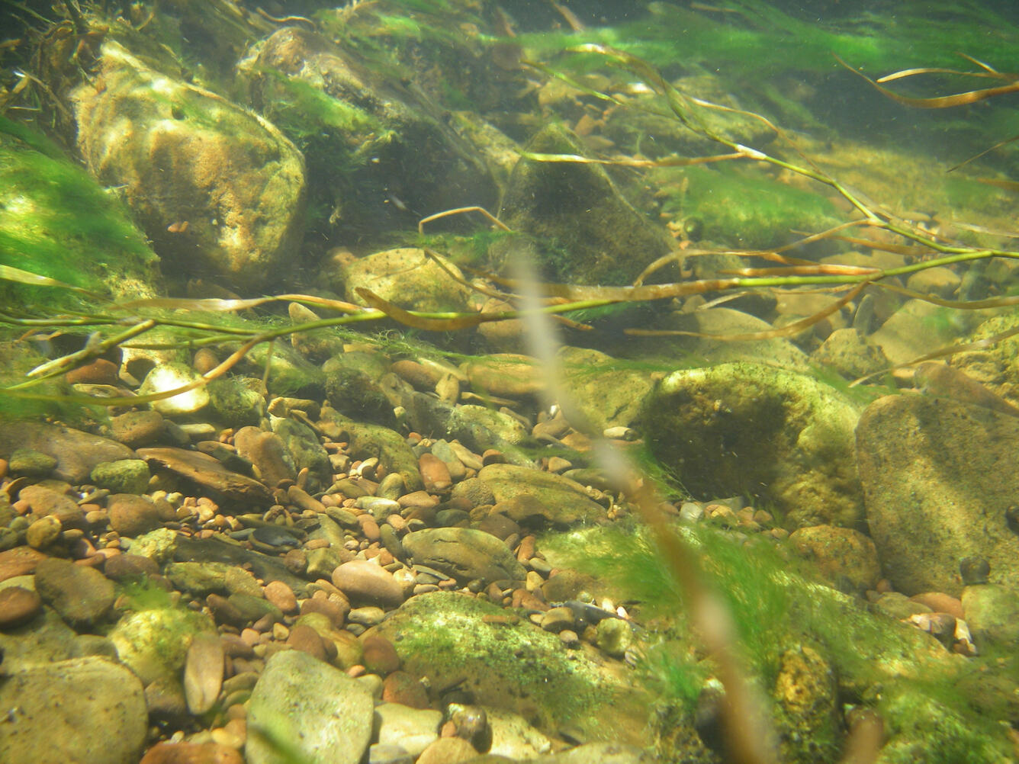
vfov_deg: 37.7
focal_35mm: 38
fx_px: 1119
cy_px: 382
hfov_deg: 49.0
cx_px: 510
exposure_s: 1/100
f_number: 3.3
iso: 64
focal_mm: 6.3
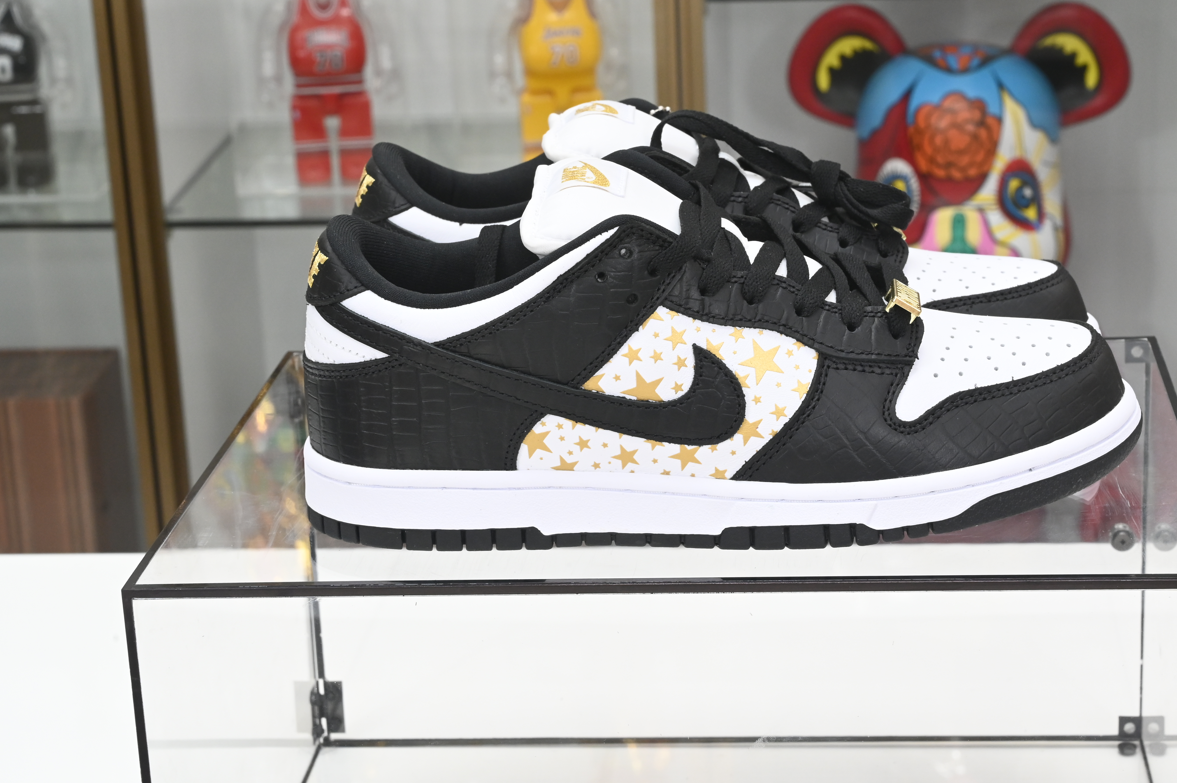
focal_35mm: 79
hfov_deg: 25.7
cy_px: 343
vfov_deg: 17.2
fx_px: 2581
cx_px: 650
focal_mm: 70
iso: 2000
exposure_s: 1/50
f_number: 14
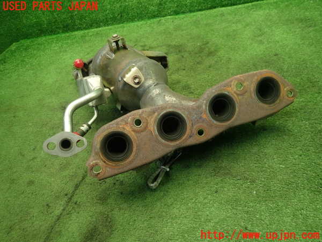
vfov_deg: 54.9
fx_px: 233
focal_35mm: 25
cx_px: 161
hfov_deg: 69.4
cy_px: 121
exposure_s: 1/40
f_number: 2
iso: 200
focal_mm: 4.5
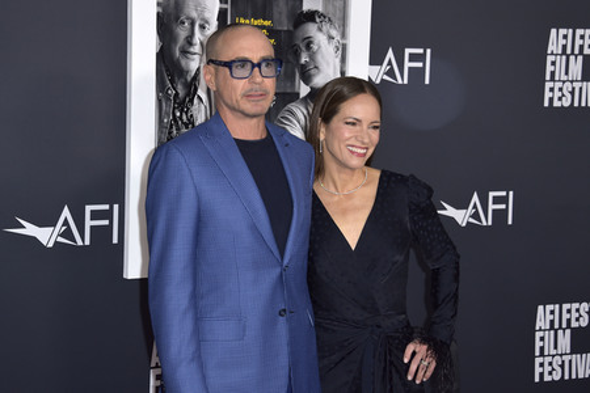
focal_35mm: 72
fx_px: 1180
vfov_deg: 18.9
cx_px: 295
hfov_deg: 28.1
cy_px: 196
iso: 640
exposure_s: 1/200
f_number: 6.3
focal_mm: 72
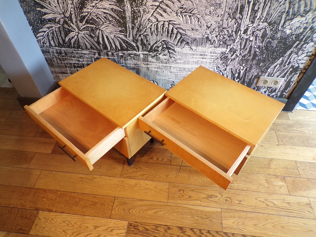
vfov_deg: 56.8
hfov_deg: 71.6
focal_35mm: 24
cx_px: 158
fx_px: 219
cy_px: 118
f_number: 3
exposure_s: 1/27
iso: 200
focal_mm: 4.3
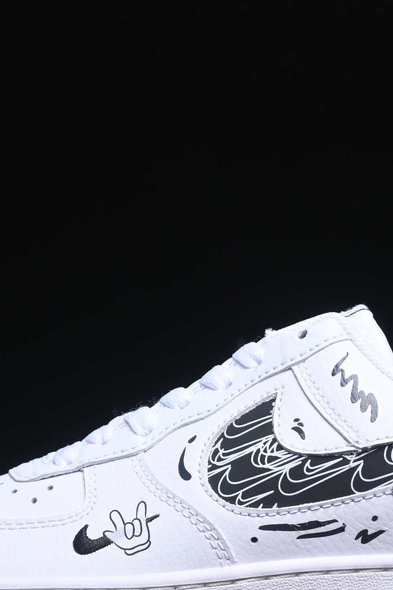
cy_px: 418
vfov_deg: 12.7
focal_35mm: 162
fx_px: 2653
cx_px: 237
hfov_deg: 8.5
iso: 160
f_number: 6.3
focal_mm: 50
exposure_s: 1/60
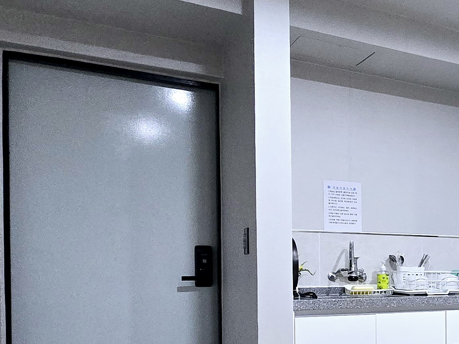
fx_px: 597
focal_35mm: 45
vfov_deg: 31.3
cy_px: 276
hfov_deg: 29.8
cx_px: 649
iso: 320
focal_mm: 2.2
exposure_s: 1/60.2
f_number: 2.2
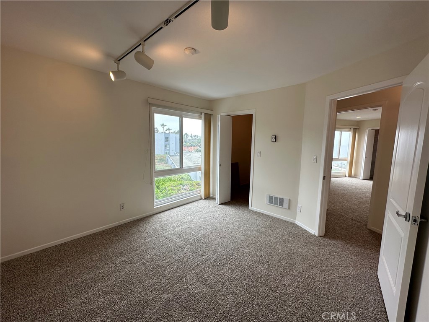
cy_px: 161
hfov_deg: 102.1
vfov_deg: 85.7
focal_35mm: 14
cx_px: 214
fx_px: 174
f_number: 2.2
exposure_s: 1/209
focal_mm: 2.22
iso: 40
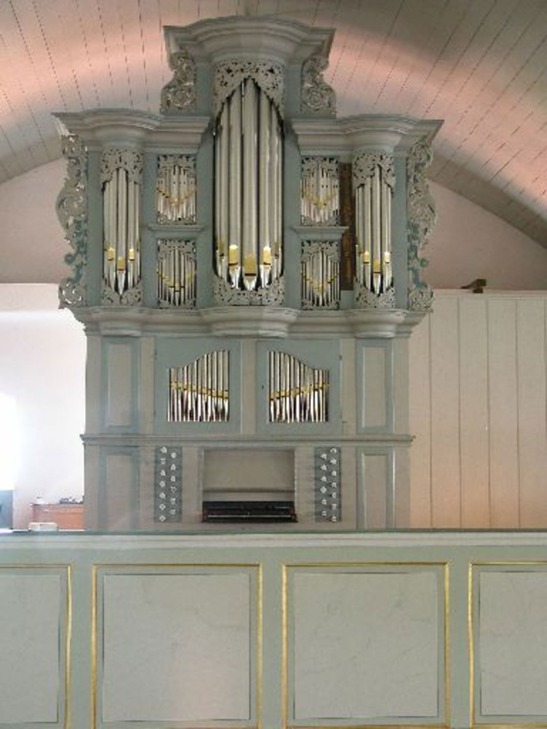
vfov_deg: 31.7
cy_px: 364
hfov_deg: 24.0
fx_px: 1285
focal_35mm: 61
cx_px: 274
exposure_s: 1/4.2
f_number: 3.2
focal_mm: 15.7
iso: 195
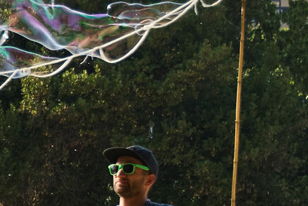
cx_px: -493
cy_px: 139
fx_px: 2267
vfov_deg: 5.2
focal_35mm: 265
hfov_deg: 7.2
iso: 125
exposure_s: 1/800
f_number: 3.2
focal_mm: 32
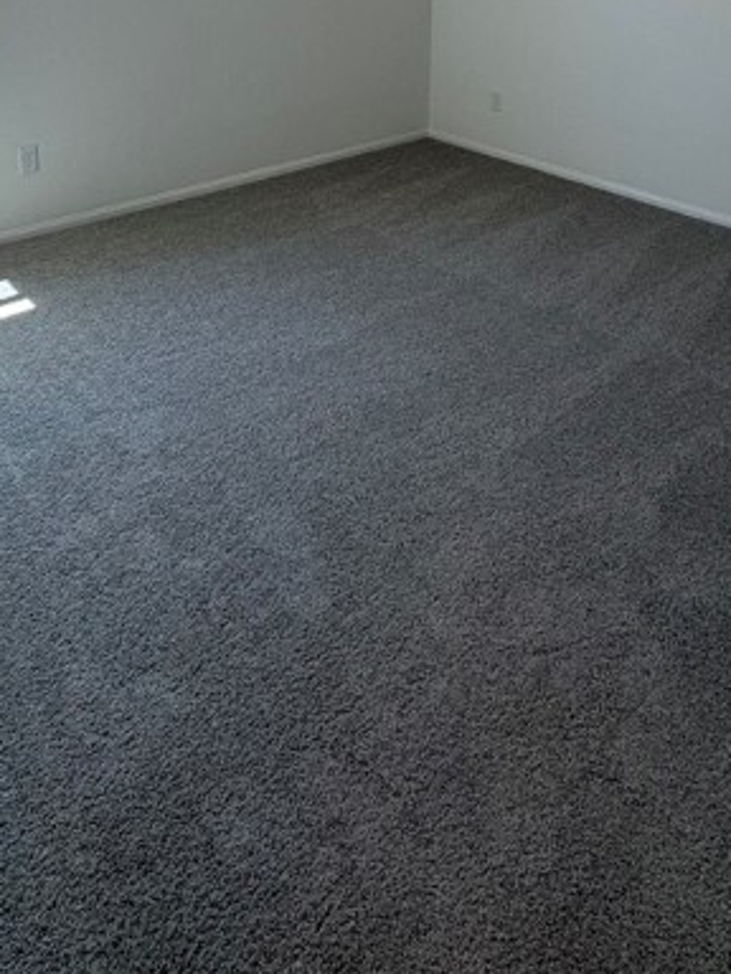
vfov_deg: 52.1
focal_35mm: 28
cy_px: 25
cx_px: 381
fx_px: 788
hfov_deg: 49.7
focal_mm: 2.22
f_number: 2.2
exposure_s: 1/120
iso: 160
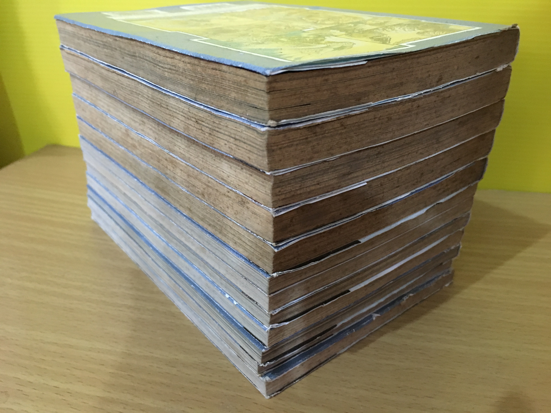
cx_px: 276
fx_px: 462
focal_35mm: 29
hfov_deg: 61.7
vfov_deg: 48.2
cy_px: 206
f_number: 2.2
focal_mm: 4.15
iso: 400
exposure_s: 1/17
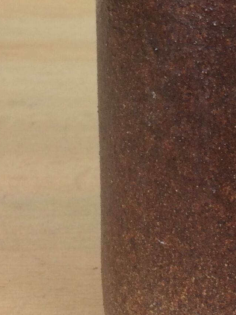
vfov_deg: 16.7
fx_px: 1009
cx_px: 299
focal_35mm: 111
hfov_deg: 12.9
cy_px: -103
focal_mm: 4.15
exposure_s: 1/50
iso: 40
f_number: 2.2
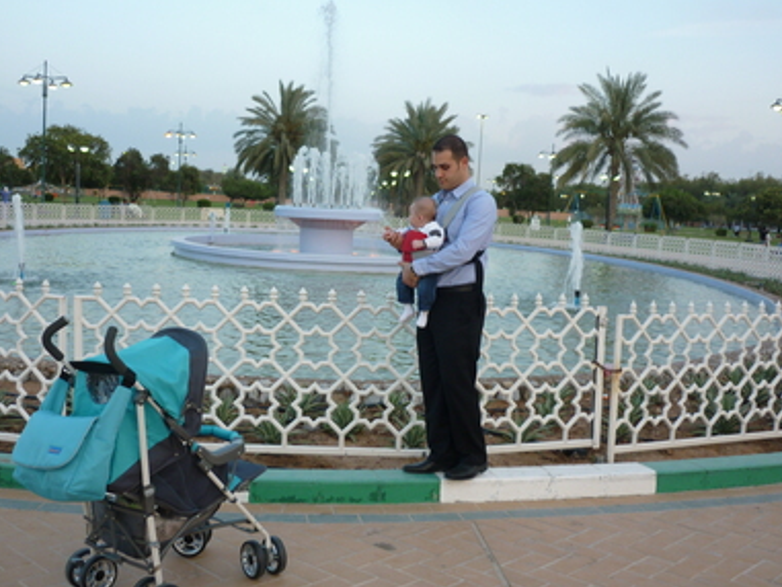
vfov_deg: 36.8
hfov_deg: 47.8
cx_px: 380
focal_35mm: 39
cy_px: 306
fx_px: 881
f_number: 2.8
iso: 80
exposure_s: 1/60
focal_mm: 5.5
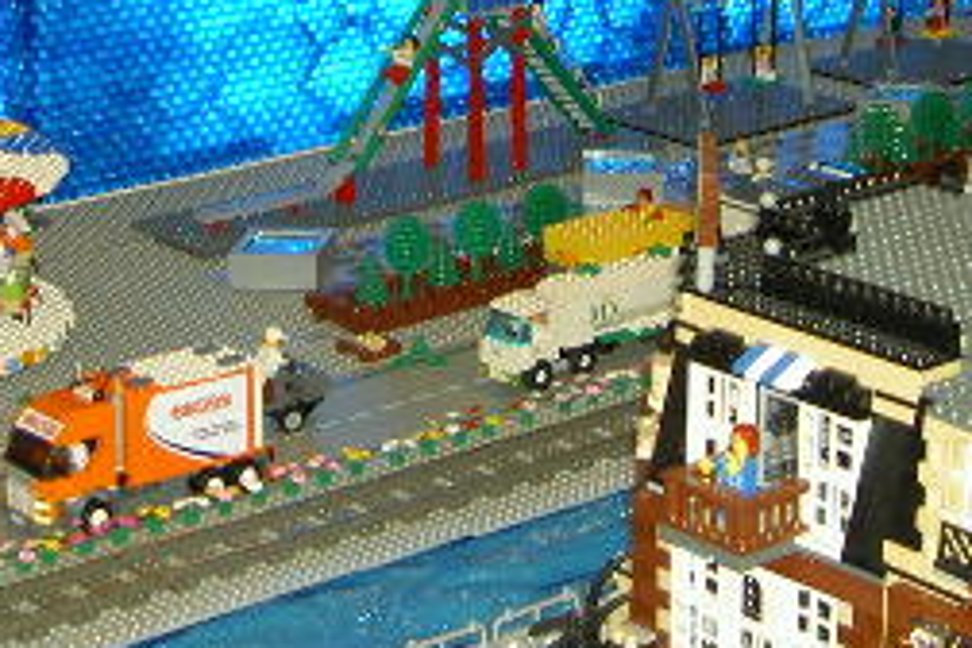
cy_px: -23
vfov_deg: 13.1
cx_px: 293
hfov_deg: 19.7
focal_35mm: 103
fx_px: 2781
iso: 50
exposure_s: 1/60
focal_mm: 8
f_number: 2.8
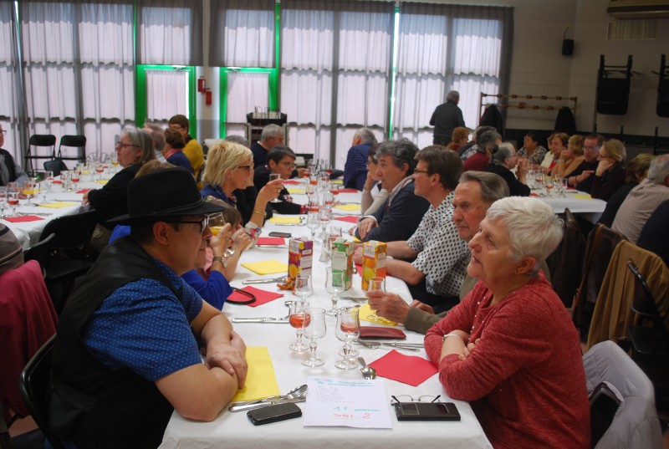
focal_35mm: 33
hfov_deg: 57.1
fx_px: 615
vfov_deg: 40.1
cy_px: 224
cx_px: 334
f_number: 4
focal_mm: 22
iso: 200
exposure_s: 1/50
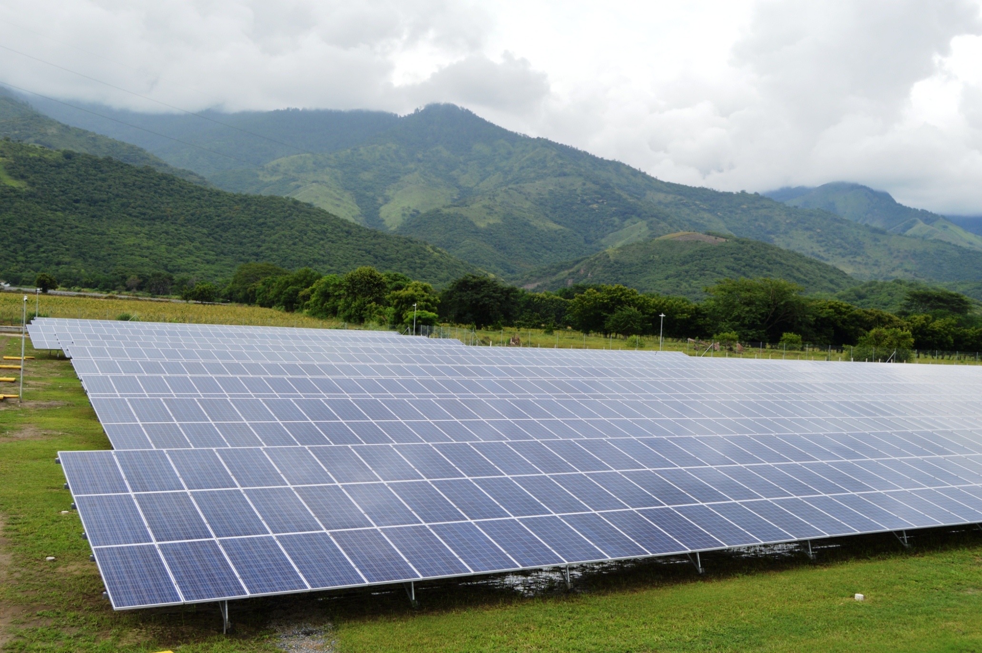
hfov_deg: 53.2
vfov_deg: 36.8
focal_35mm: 36
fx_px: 981
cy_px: 326
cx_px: 491
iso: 100
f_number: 8
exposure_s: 1/250
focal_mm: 24
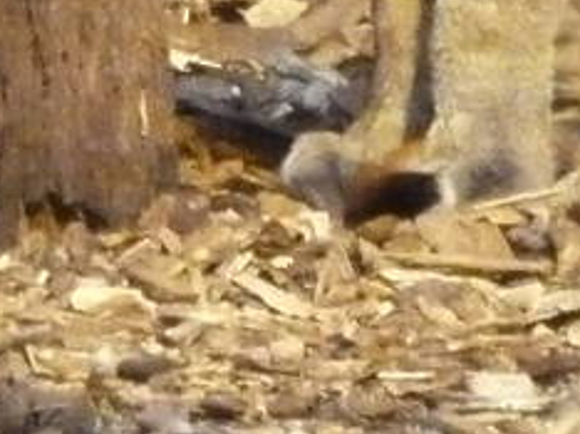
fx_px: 10997
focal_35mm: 657
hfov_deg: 3.0
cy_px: -764
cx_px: 22
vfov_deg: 2.2
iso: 1600
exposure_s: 1/15
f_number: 4.3
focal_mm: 15.8
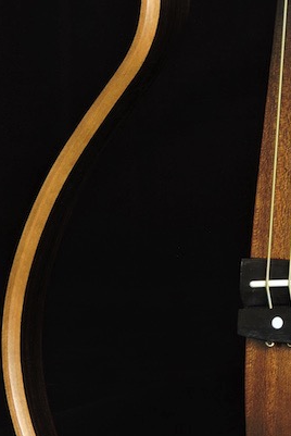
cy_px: 155
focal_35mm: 252
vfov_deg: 8.2
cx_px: 359
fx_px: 3050
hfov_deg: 5.4
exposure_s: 1/2.5
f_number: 5.3
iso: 100
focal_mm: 17
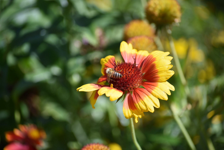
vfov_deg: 9.3
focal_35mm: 147
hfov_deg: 14.0
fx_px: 915
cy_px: 75
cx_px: 112
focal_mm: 98
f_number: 5
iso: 140
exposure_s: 1/640
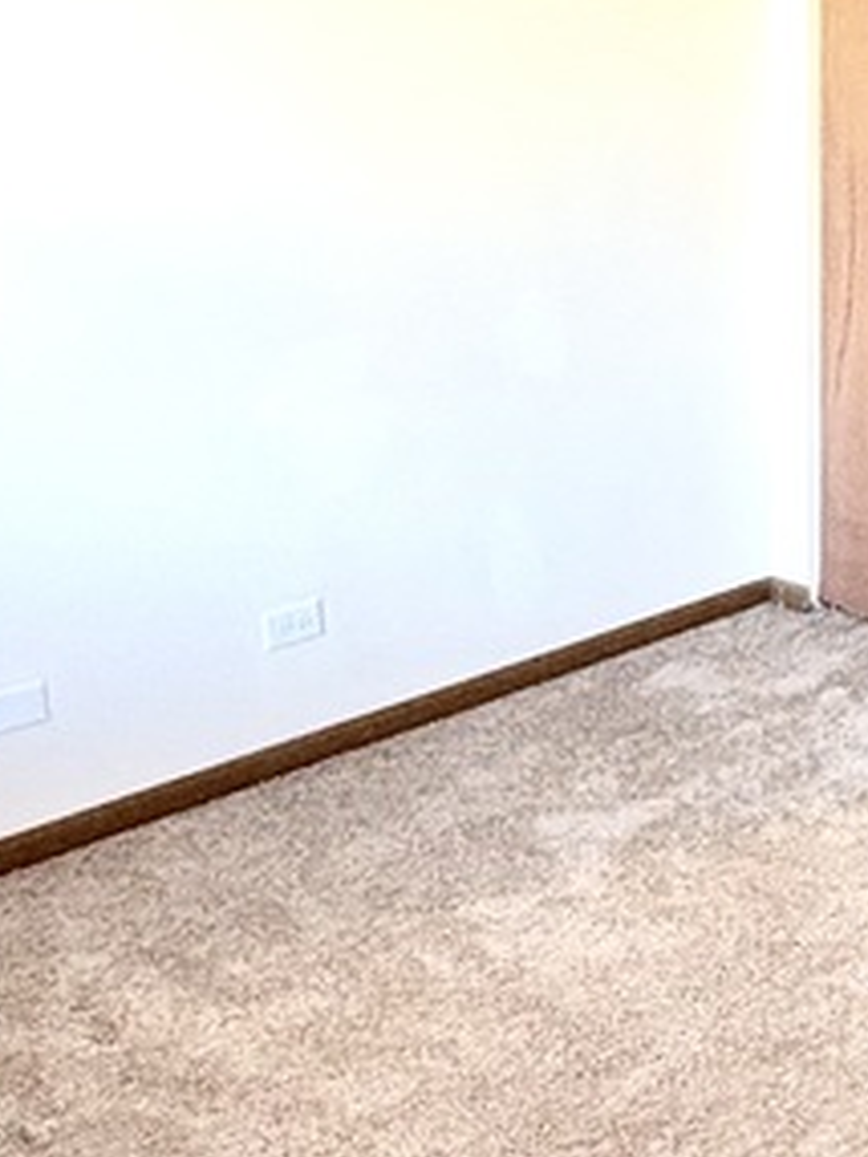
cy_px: 556
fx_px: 1771
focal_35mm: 53
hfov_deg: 26.5
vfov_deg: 36.2
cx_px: 803
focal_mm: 2.22
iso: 500
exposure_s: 1/60
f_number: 2.2
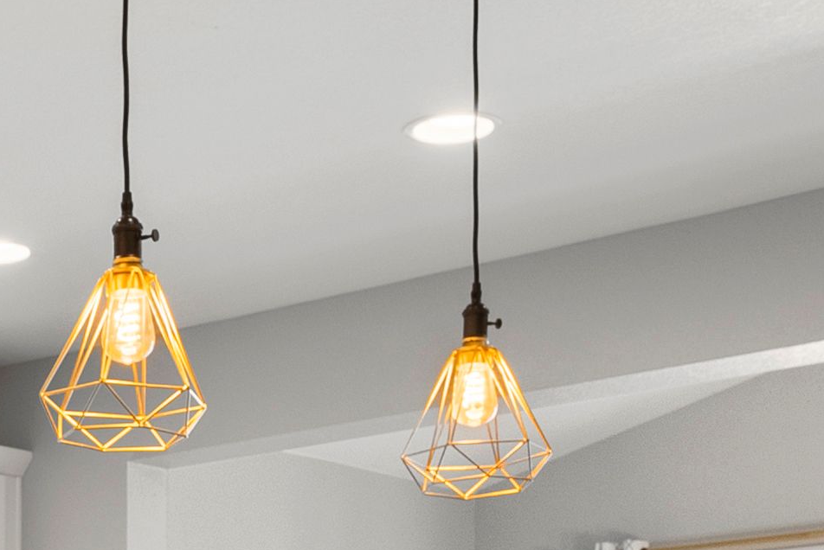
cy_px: 901
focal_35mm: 98
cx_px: -261
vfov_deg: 13.0
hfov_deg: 19.2
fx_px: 2244
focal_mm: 22
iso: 400
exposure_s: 1/3
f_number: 8
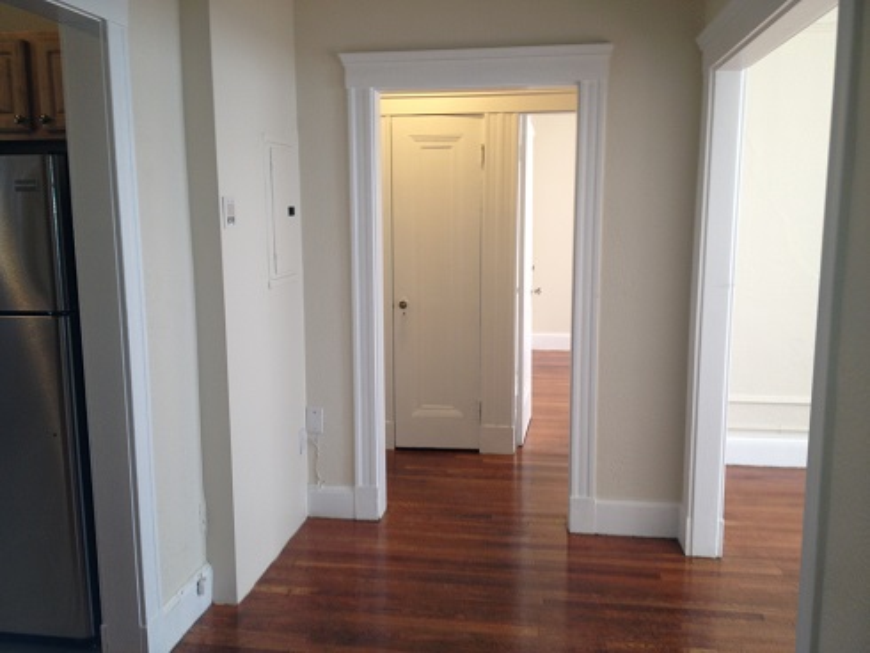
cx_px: 435
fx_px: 880
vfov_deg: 40.7
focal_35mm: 35
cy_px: 326
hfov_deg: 52.6
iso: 50
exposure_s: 1/20
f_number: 2.4
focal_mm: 4.28
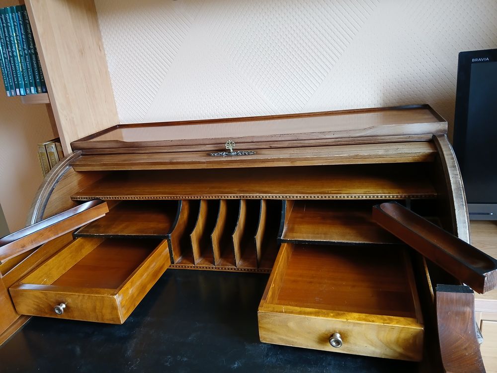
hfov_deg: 67.3
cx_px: 248
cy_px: 186
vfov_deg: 53.1
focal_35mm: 26
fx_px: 373
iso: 250
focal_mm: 3.98
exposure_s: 1/50
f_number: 1.8
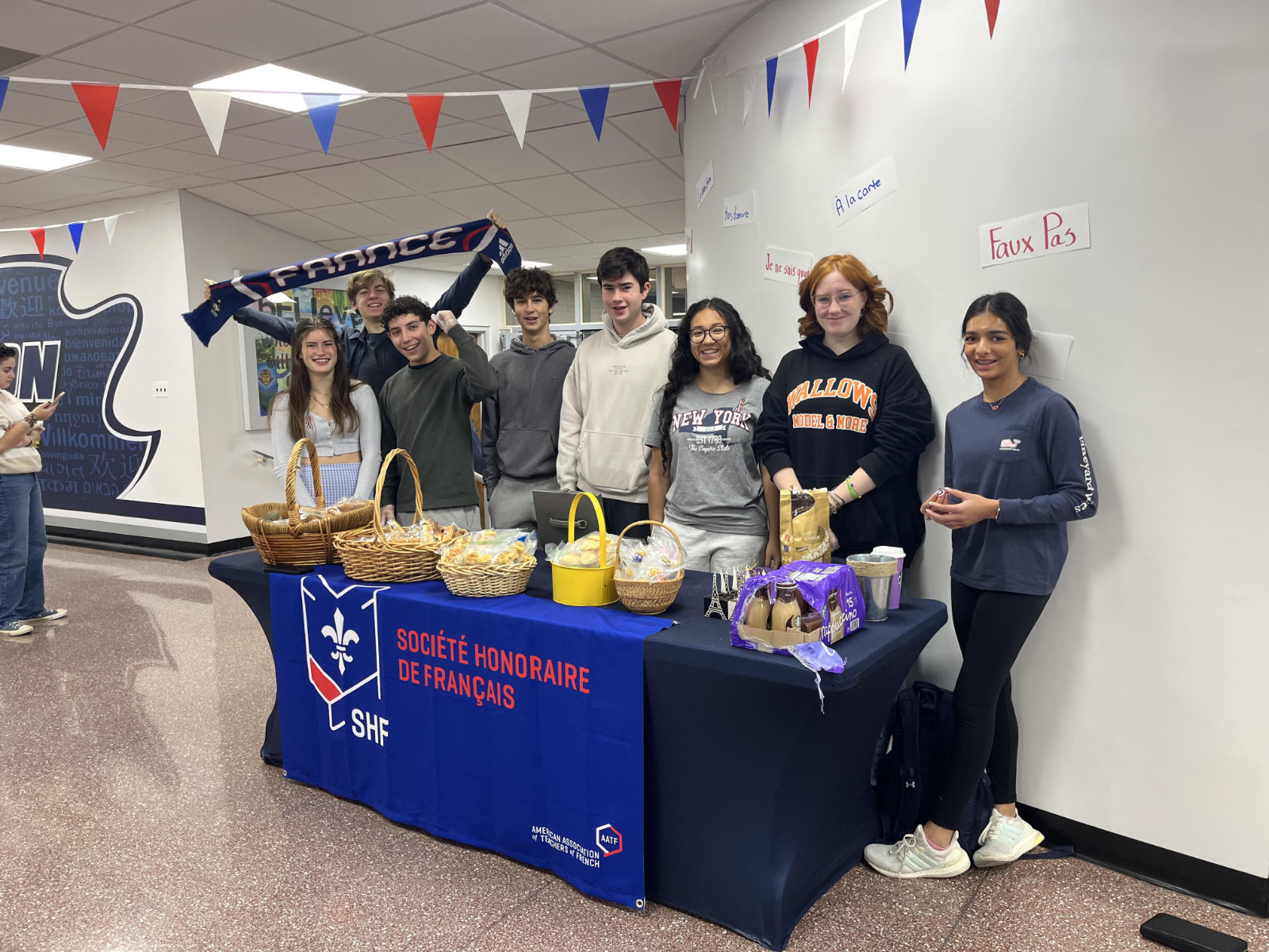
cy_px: 476
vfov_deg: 53.1
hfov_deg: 67.3
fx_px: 953
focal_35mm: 26
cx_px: 634
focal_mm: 5.1
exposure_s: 1/63
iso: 64
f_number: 1.6
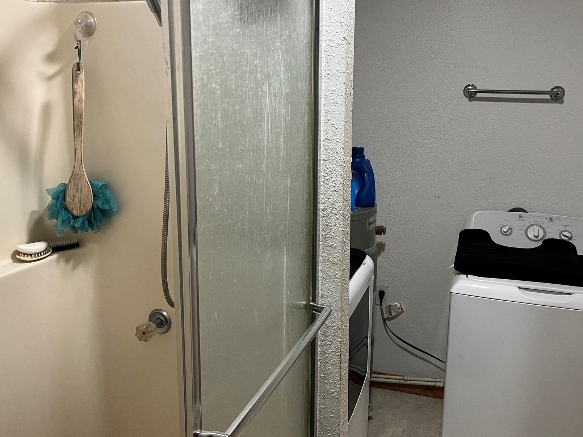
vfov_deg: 45.4
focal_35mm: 31
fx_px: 522
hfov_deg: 58.1
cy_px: 200
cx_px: 332
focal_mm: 5.1
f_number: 1.6
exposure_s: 1/60
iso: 320
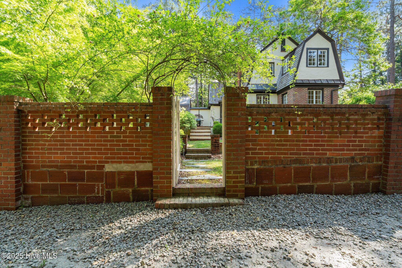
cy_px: 134
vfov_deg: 73.7
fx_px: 179
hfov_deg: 96.7
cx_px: 201
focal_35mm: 16
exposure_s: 1/80
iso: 400
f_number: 8
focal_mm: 16
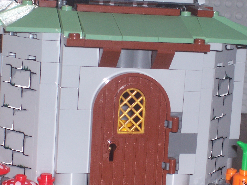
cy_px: 109
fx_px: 977
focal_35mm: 137
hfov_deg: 14.4
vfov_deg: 10.8
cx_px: 142
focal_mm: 16.8
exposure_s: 1/90
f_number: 4.6
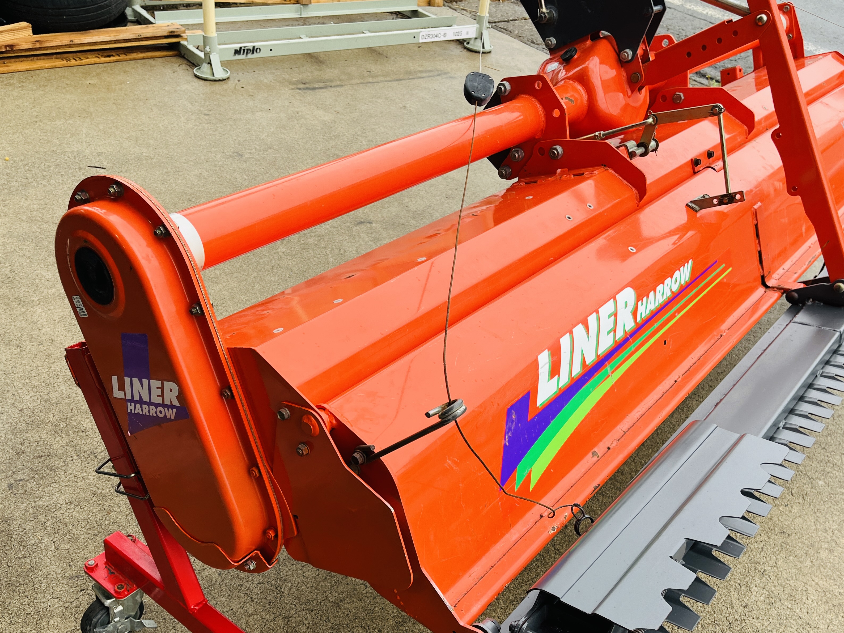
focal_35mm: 33
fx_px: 805
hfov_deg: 55.3
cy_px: 388
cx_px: 417
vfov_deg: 42.7
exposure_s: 1/534
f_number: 1.6
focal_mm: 5.1
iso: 50
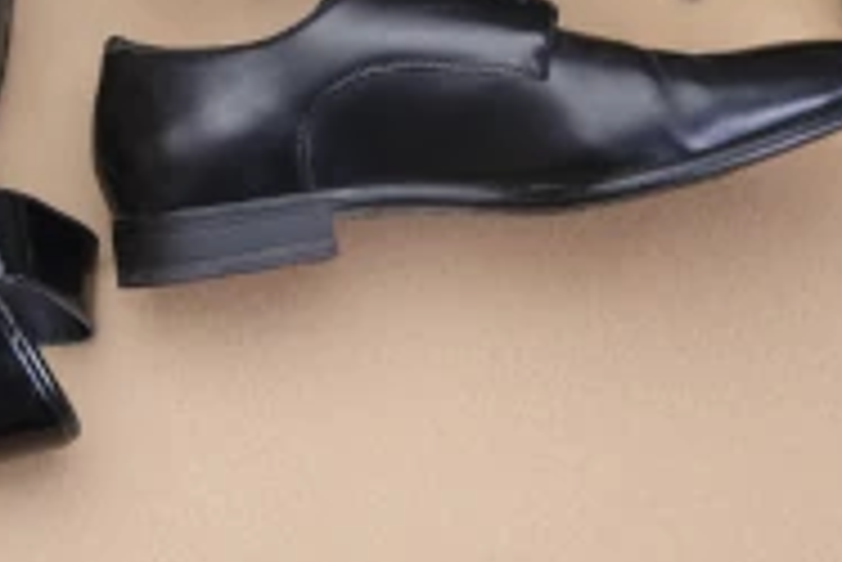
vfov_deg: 8.3
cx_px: 126
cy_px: 234
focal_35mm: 166
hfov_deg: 12.3
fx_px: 3885
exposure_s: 1/200
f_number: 8
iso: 160
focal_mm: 62
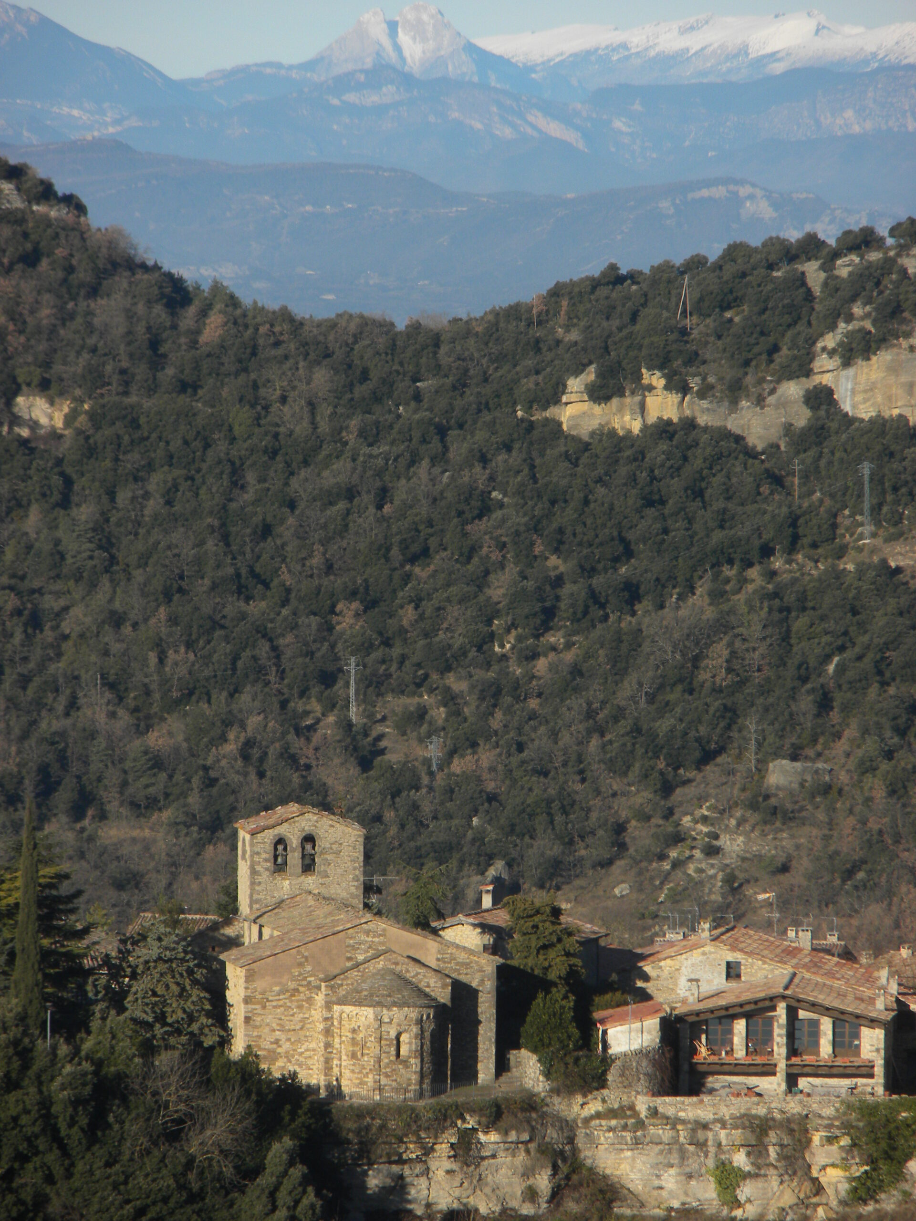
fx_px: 9173
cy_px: 610
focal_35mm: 260
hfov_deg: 5.7
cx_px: 458
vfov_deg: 7.6
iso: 69
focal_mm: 46.2
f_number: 5.3
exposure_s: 1/513
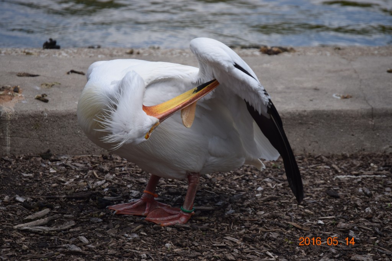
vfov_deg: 4.9
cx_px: 196
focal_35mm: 278
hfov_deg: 7.4
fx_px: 3021
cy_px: 130
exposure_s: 1/1600
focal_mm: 185
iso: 400
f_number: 5.6
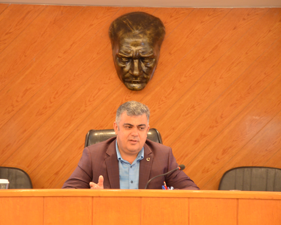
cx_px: 125
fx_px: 1306
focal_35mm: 157
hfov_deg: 12.3
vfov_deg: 9.8
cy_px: 112
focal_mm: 92
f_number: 5.6
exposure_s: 1/6
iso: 1600
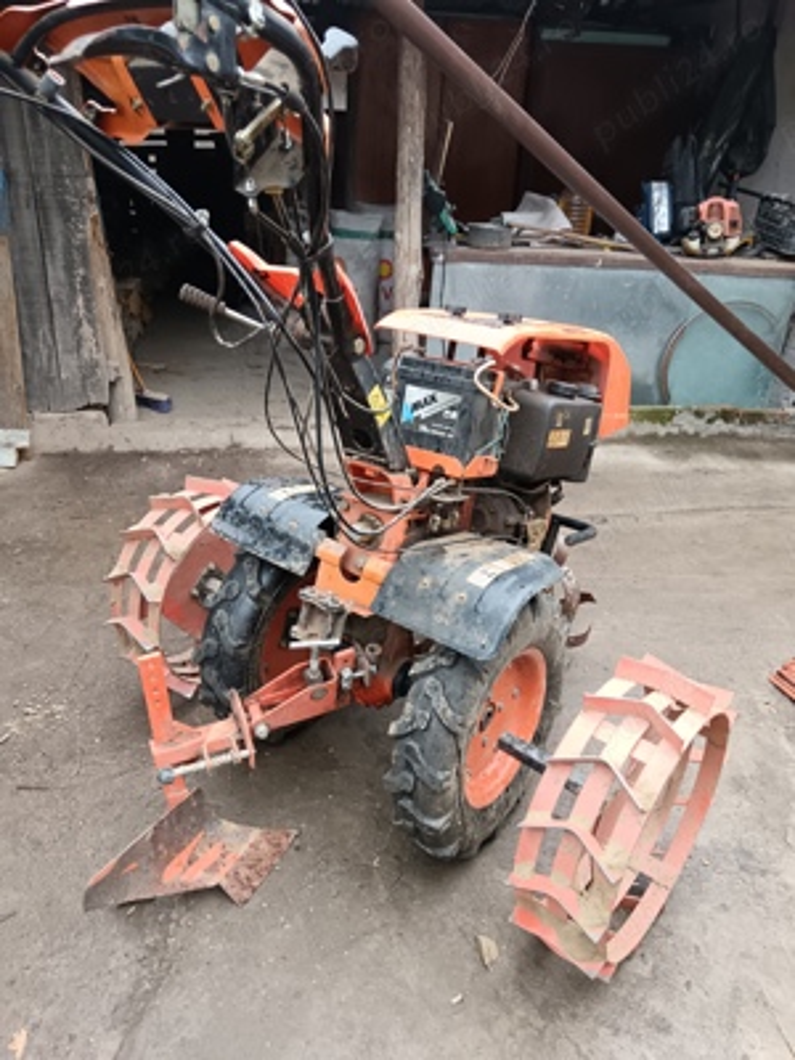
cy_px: 530
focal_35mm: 27
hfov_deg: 51.4
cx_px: 398
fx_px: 827
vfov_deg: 65.3
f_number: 1.9
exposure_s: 1/50
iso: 362
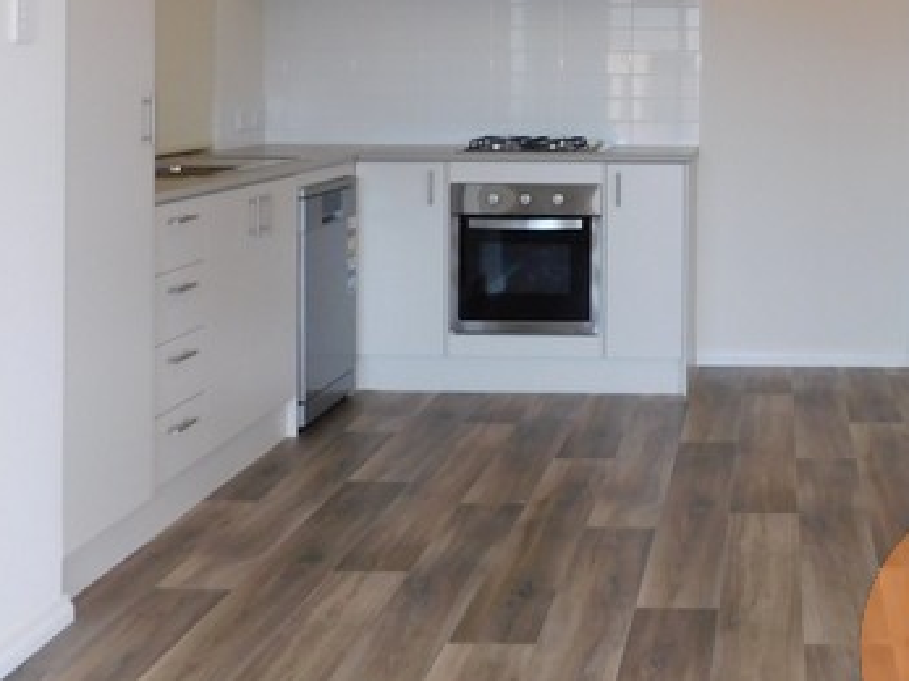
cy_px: 71
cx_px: 783
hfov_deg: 34.5
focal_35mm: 53
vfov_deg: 26.6
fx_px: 1391
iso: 125
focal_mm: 4
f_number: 3
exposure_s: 1/50
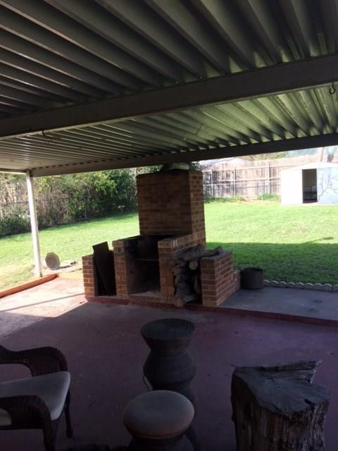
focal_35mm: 29
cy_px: 226
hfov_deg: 48.2
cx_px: 169
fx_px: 378
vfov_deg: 61.7
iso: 32
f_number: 2.2
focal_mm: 4.15
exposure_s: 1/398
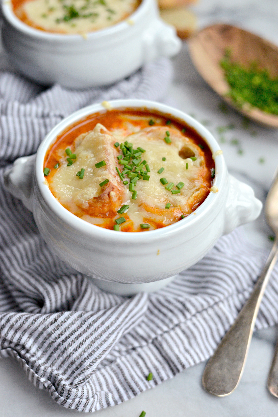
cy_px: 208
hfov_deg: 27.0
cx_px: 139
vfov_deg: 39.6
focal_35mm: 50
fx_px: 579
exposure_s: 1/1000
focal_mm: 50
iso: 2000
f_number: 3.2
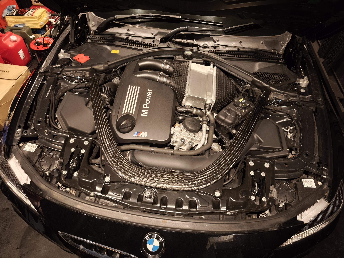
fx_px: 229
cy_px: 129
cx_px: 172
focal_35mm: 23
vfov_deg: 58.9
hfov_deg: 73.9
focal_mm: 6.57
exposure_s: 1/20
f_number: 1.6
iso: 2500
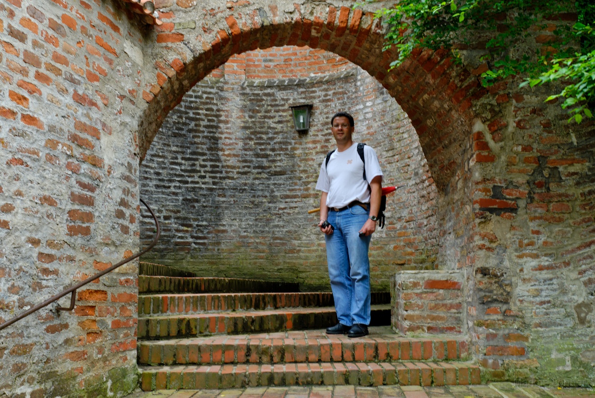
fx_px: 596
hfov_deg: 53.1
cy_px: 199
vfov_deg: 37.0
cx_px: 298
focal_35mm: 36
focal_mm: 24
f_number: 8
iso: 100
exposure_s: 1/25
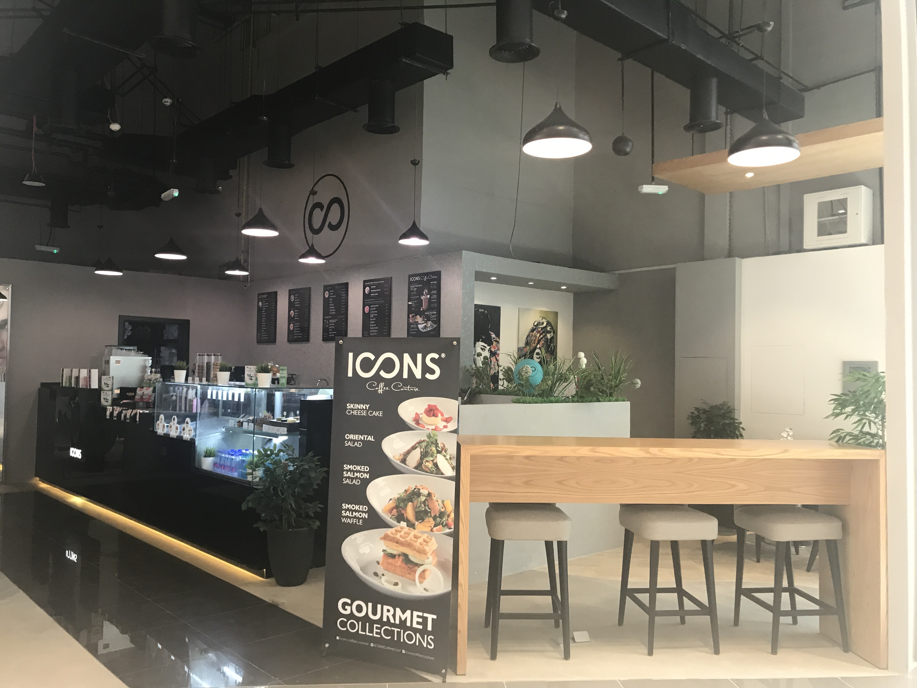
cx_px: 458
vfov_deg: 49.7
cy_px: 344
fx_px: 742
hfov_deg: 63.4
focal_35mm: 28
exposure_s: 1/25
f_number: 1.8
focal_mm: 3.99
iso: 32
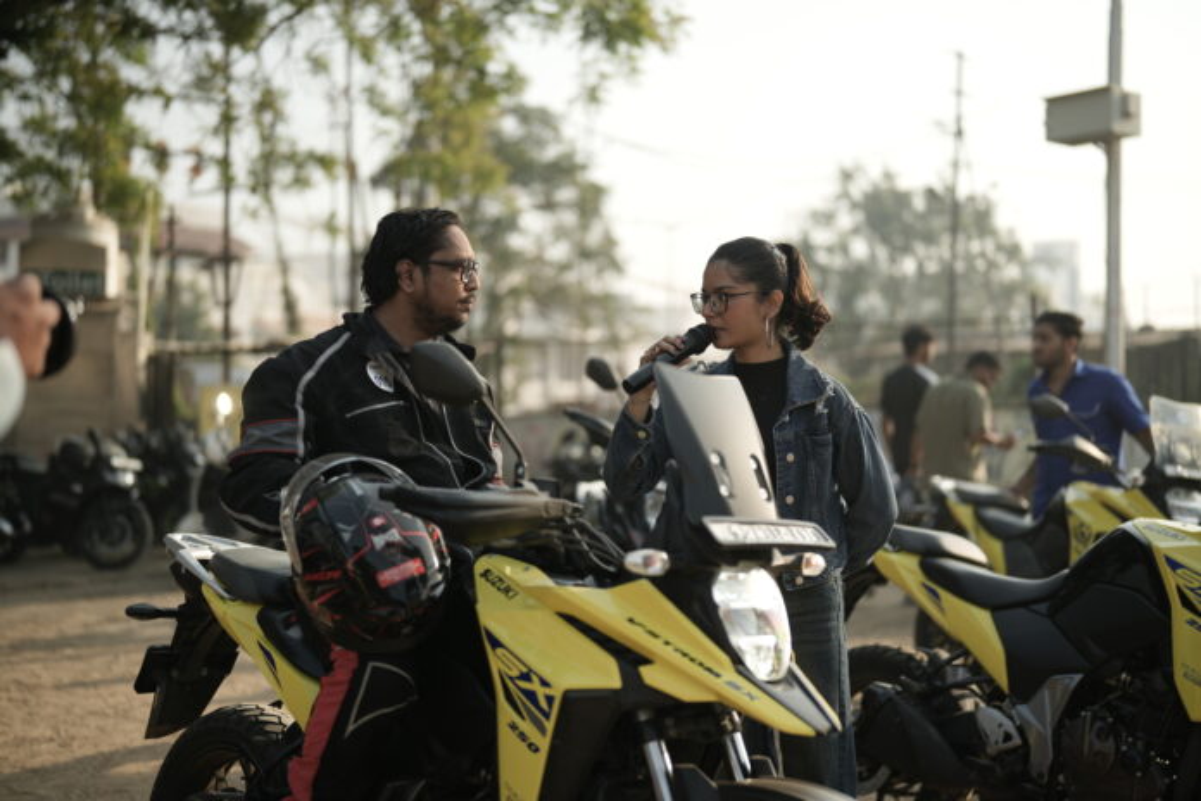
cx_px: 600
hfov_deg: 39.6
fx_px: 1668
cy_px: 400
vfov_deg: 27.0
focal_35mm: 50
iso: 100
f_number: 1.4
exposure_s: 1/200
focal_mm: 50
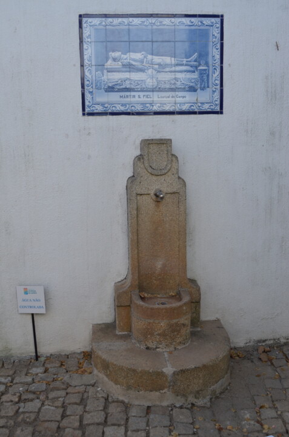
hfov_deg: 34.1
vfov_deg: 49.6
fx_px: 472
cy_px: 218
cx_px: 144
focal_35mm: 39
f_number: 8
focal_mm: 26
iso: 200
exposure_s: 1/250
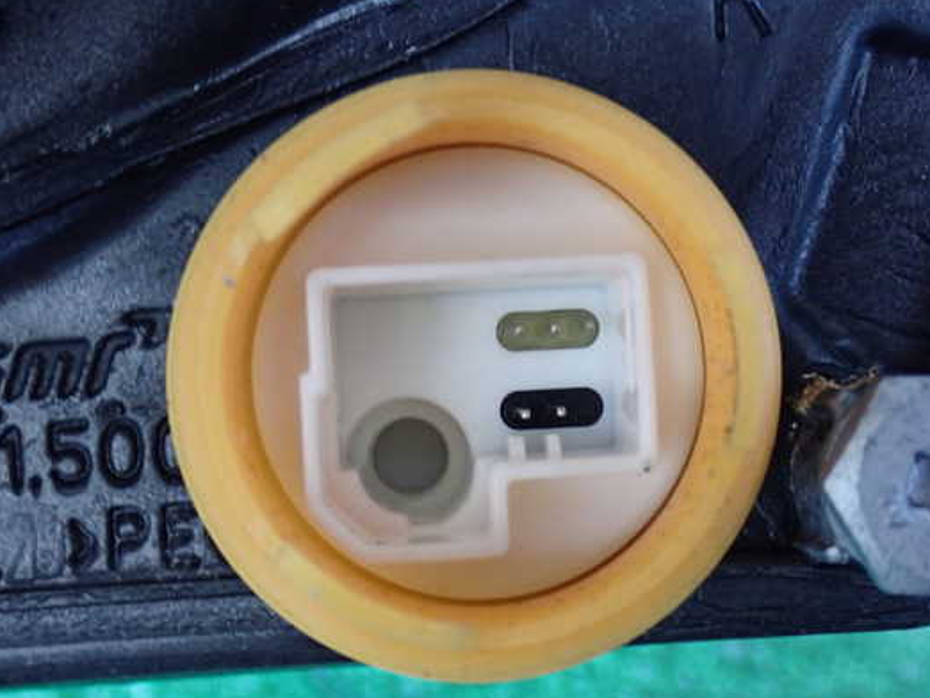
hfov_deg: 35.5
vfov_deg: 27.1
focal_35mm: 54
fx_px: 1451
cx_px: 472
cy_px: 353
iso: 800
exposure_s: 1/30
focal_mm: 8.4
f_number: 3.1
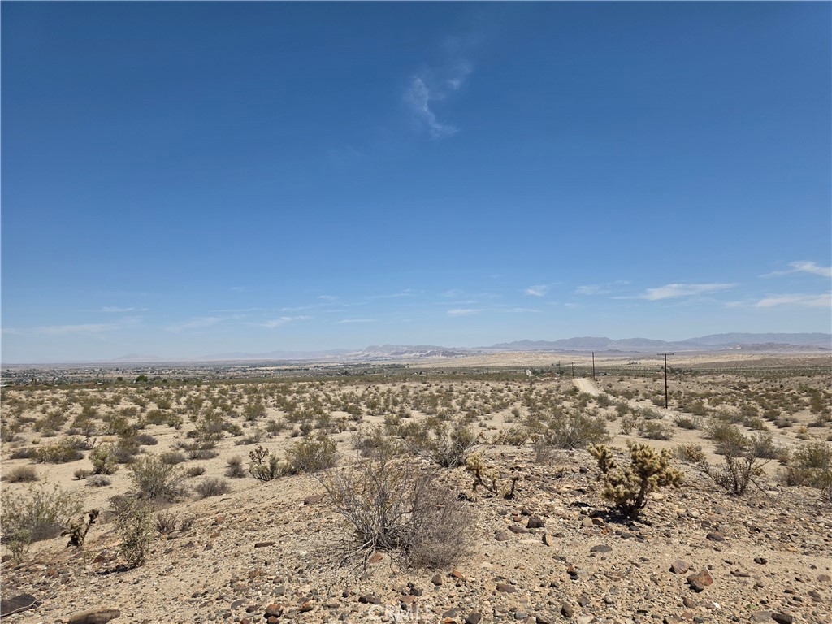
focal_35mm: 23
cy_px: 312
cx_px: 416
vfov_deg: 58.9
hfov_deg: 73.9
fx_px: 553
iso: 64
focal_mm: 6.3
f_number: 1.7
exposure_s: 1/7944
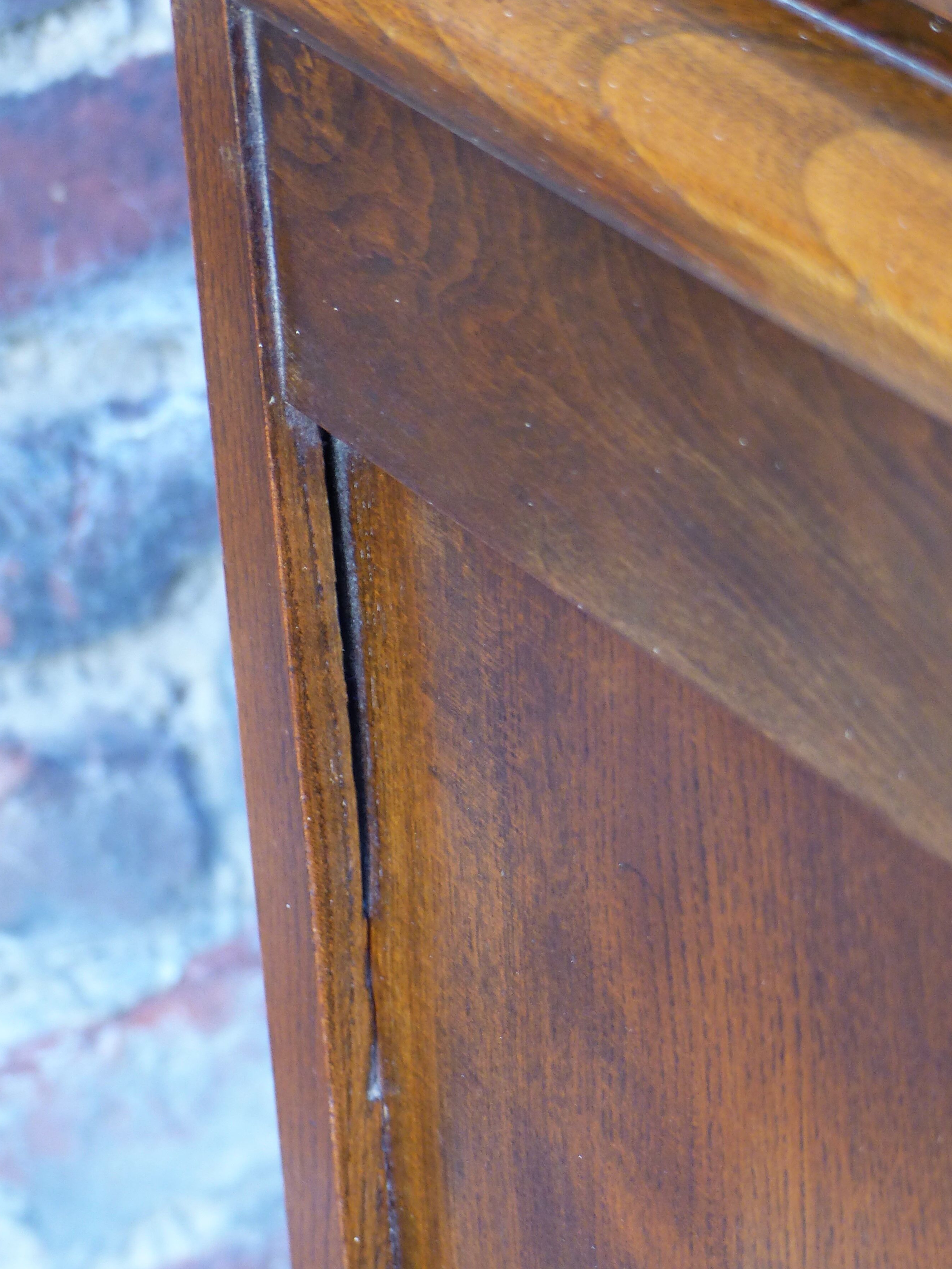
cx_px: 481
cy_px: 703
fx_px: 6160
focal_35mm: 168
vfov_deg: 11.8
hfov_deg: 8.8
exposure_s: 1/80
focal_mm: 24.3
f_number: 2.8
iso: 160
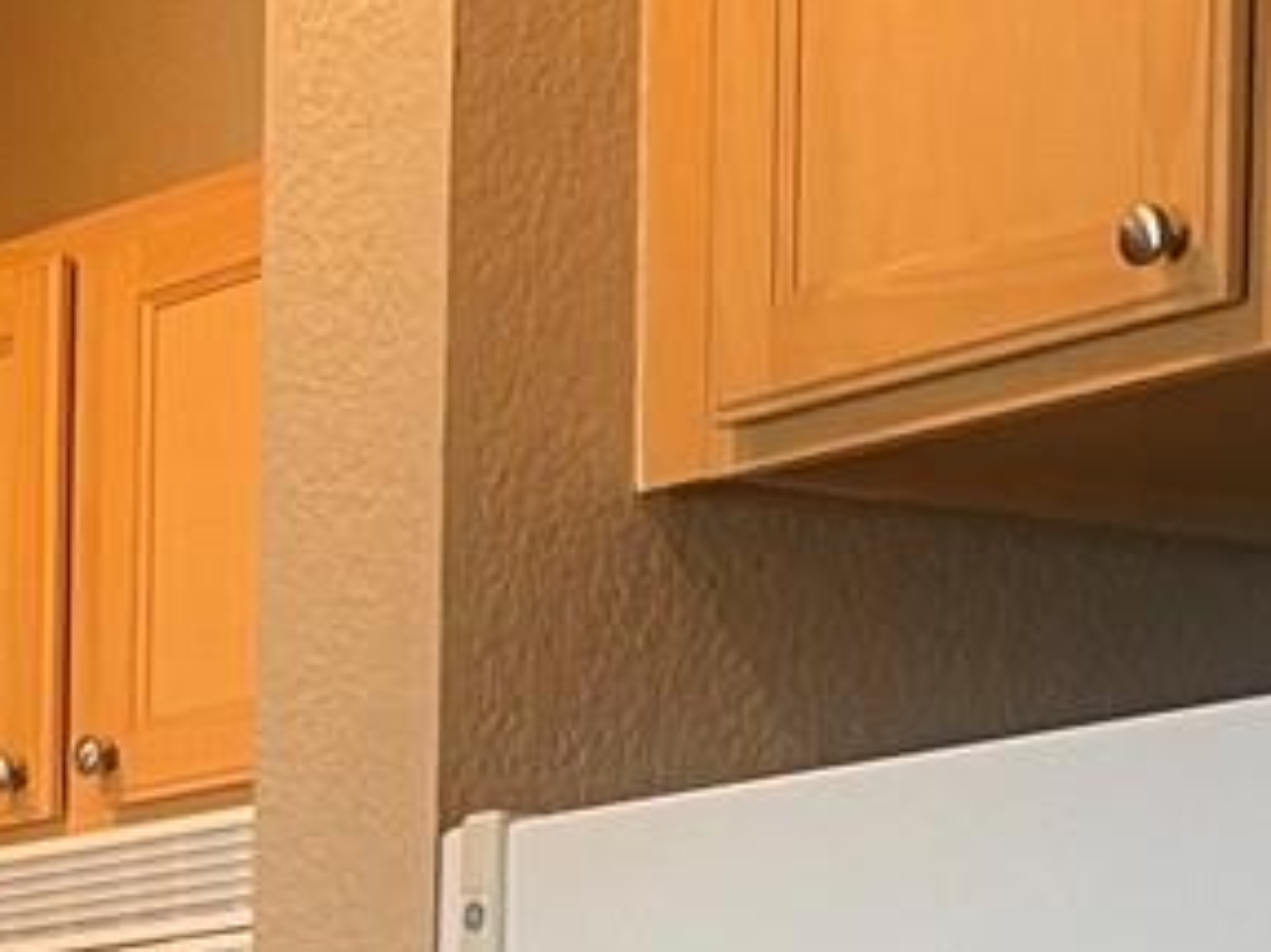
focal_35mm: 145
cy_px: 1864
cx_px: -199
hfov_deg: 13.3
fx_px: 5322
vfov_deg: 9.6
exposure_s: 1/60
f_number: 1.6
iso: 80
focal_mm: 4.2
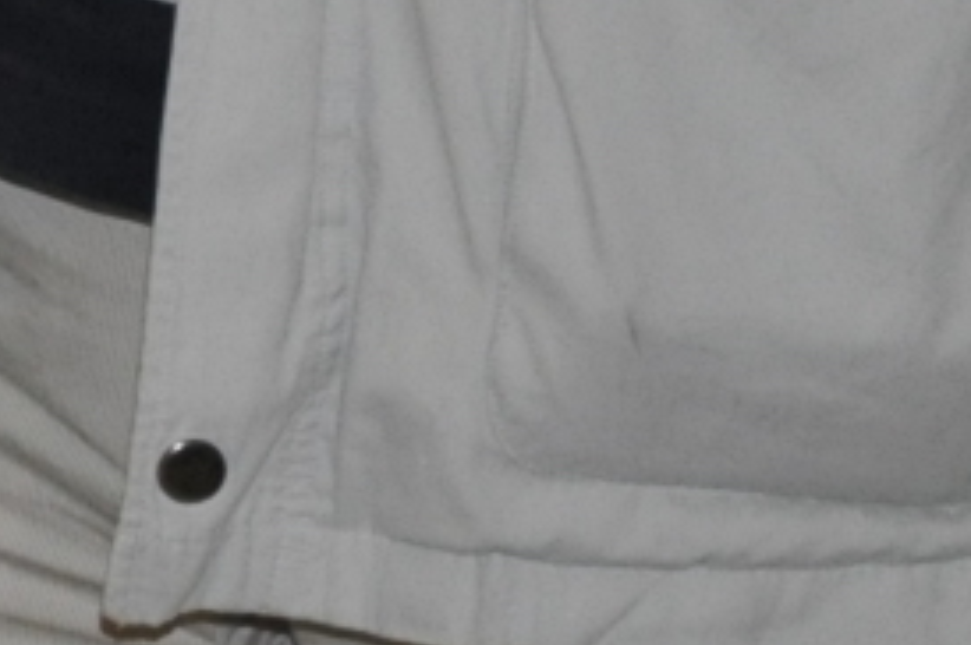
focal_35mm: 329
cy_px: -1329
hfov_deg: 5.9
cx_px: -1712
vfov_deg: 4.0
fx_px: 8863
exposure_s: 1/60
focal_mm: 28
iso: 800
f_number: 4
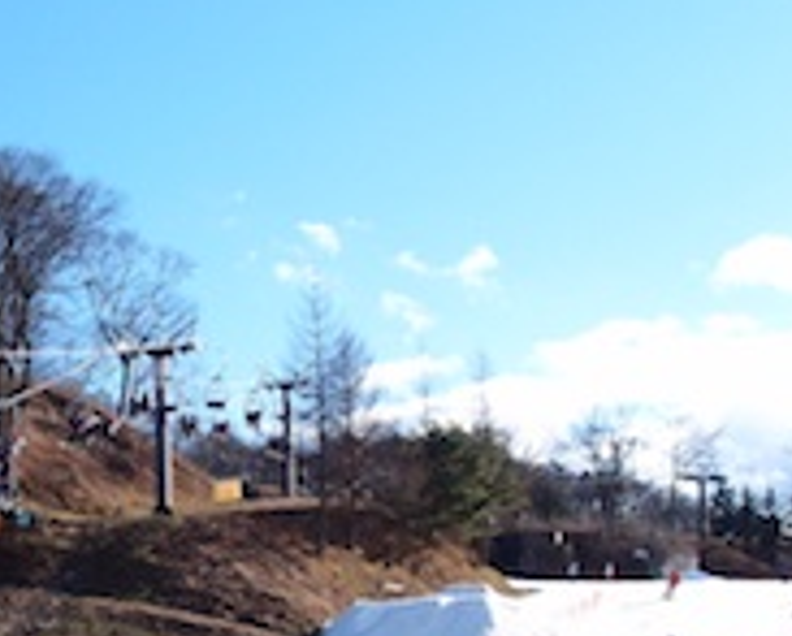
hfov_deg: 23.2
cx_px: 151
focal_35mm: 81
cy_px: 588
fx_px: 1902
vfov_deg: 18.6
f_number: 4.5
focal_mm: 8.16
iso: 100
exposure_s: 1/500
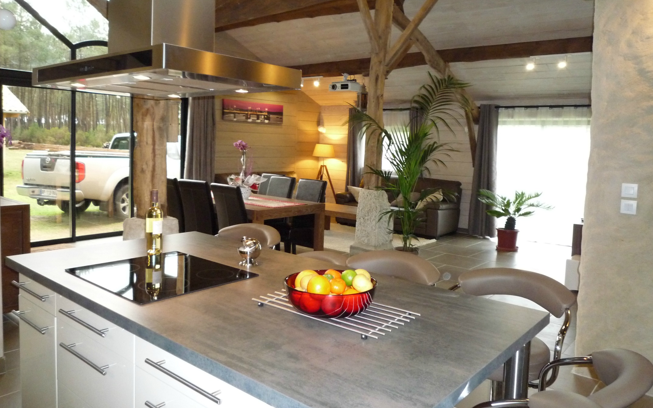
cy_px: 174
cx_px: 323
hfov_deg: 68.4
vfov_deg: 45.9
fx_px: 481
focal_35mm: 27
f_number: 2.8
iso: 400
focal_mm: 4.4
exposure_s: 1/30
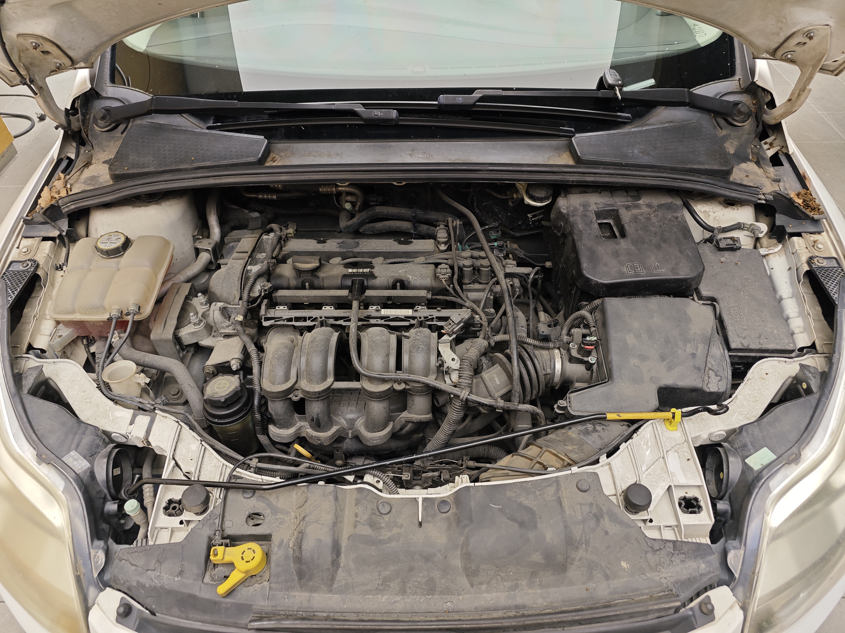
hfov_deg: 73.9
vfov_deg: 58.9
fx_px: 561
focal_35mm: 23
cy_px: 316
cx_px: 422
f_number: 1.9
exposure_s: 1/60
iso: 500
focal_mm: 8.7
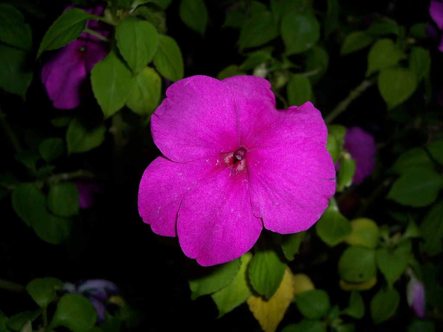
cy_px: 166
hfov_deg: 54.0
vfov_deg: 41.8
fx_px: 435
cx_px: 222
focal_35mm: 34
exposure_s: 1/60
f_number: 2.7
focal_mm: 5.6
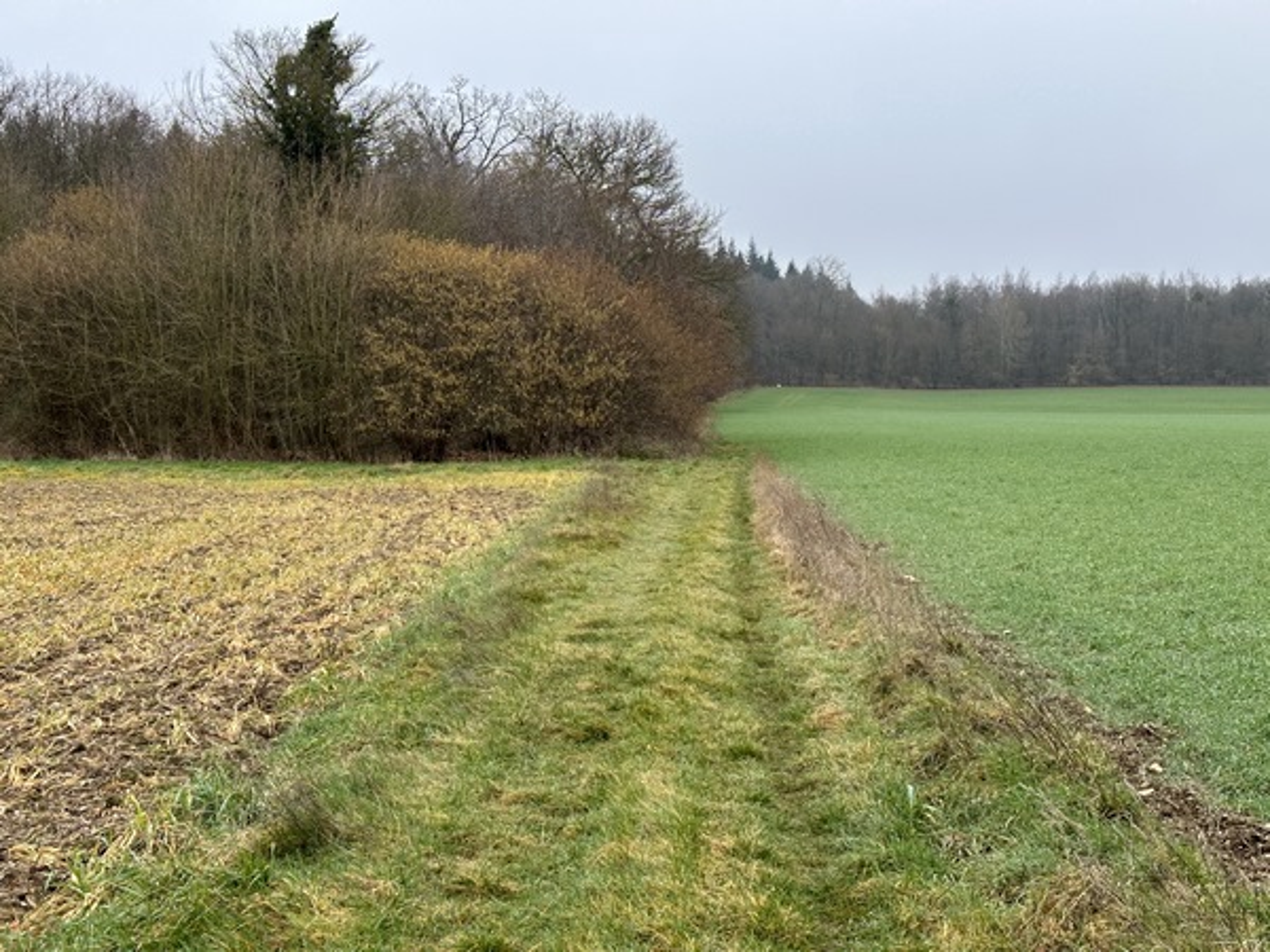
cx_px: 635
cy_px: 476
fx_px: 1761
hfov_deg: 39.7
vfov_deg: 30.3
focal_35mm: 48
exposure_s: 1/195
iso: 64
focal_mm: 6.86
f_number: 1.78
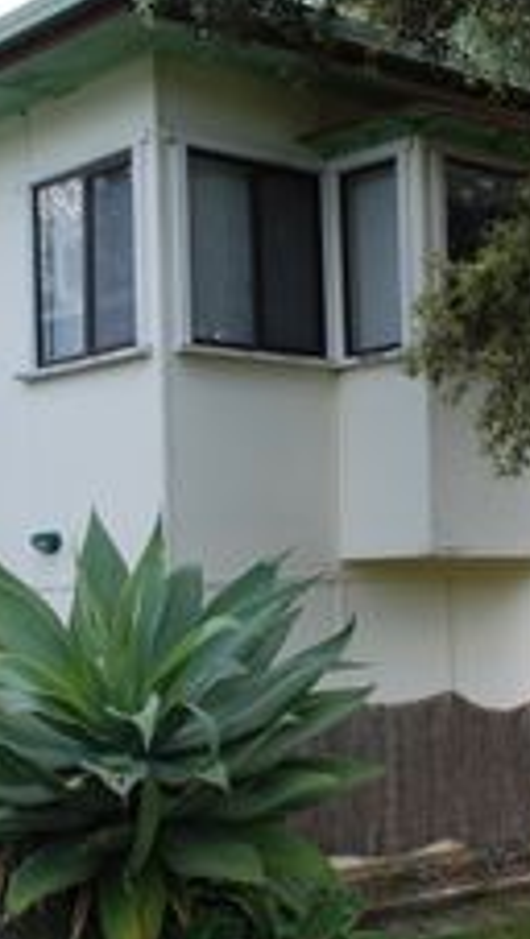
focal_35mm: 65
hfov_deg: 18.6
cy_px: 565
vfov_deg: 32.2
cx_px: 232
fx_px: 1621
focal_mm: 20
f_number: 5.6
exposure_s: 1/125
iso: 100
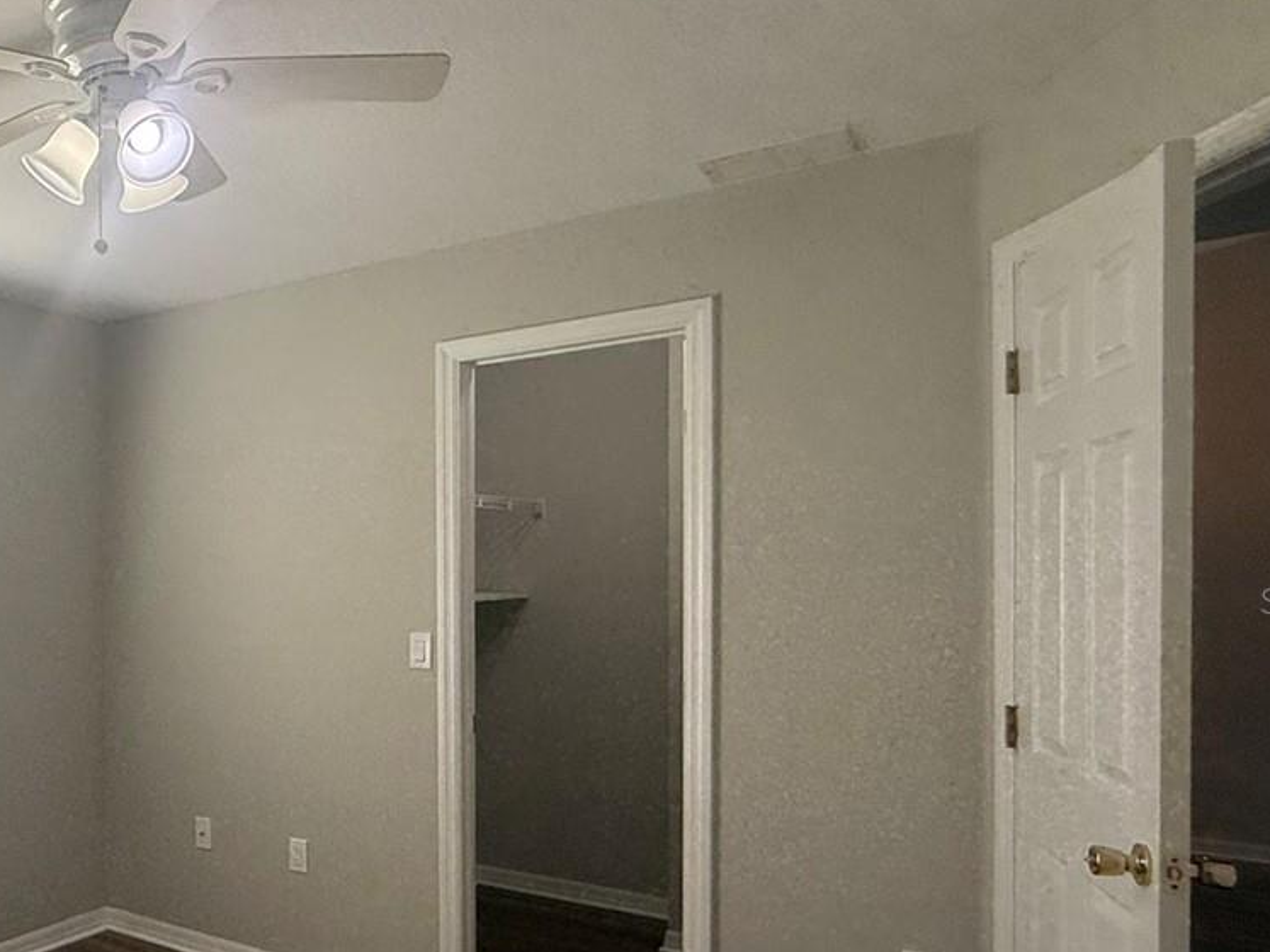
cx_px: 61
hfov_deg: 50.9
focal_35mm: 30
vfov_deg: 46.3
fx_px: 1100
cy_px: 600
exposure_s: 1/258
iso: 64
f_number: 2.2
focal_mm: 2.22
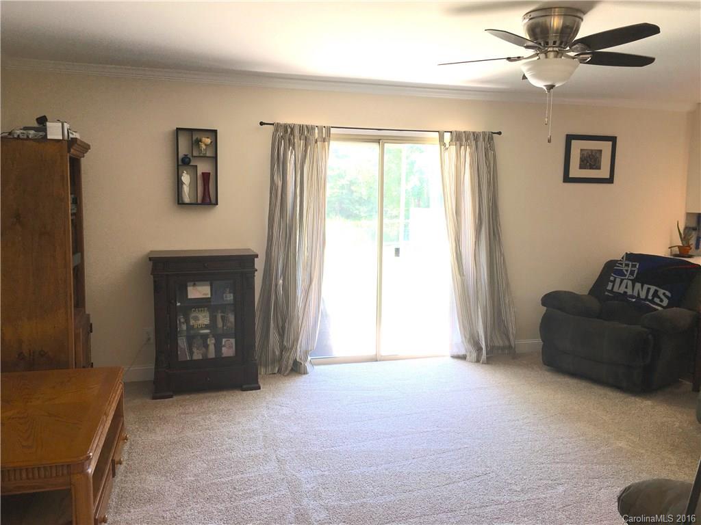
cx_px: 350
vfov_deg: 48.2
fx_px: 587
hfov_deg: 61.7
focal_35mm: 29
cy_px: 262
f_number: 2.2
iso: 25
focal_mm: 4.15
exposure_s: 1/44
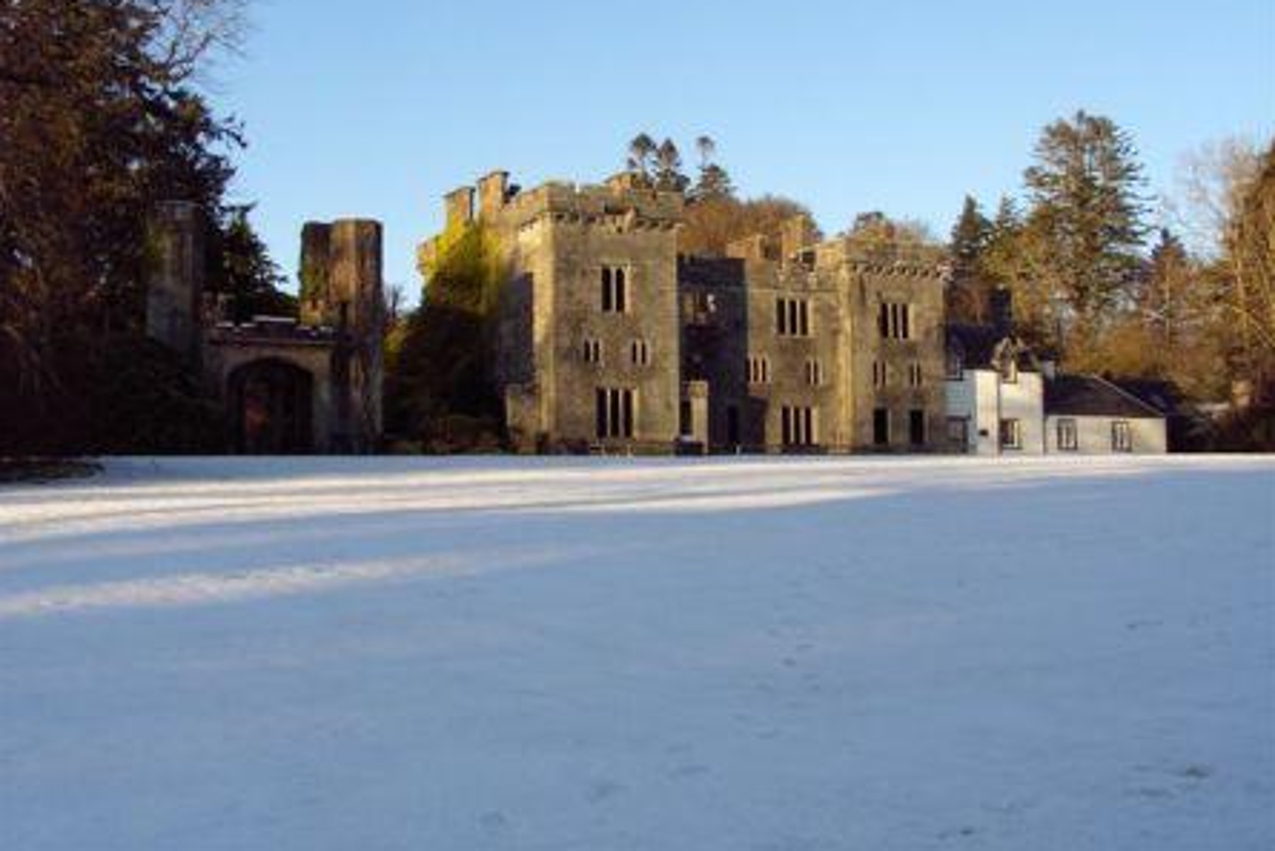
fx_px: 1594
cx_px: 636
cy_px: 372
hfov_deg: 43.6
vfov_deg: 29.9
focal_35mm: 45
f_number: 4.5
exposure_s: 1/180
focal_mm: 6.6
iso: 70
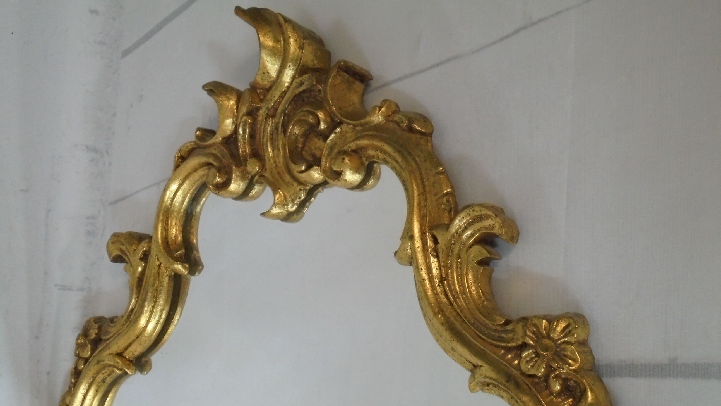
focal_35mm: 47
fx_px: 898
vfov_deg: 25.3
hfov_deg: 43.7
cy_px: 263
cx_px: 361
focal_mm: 7.8
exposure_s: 1/25
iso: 400
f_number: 4.5
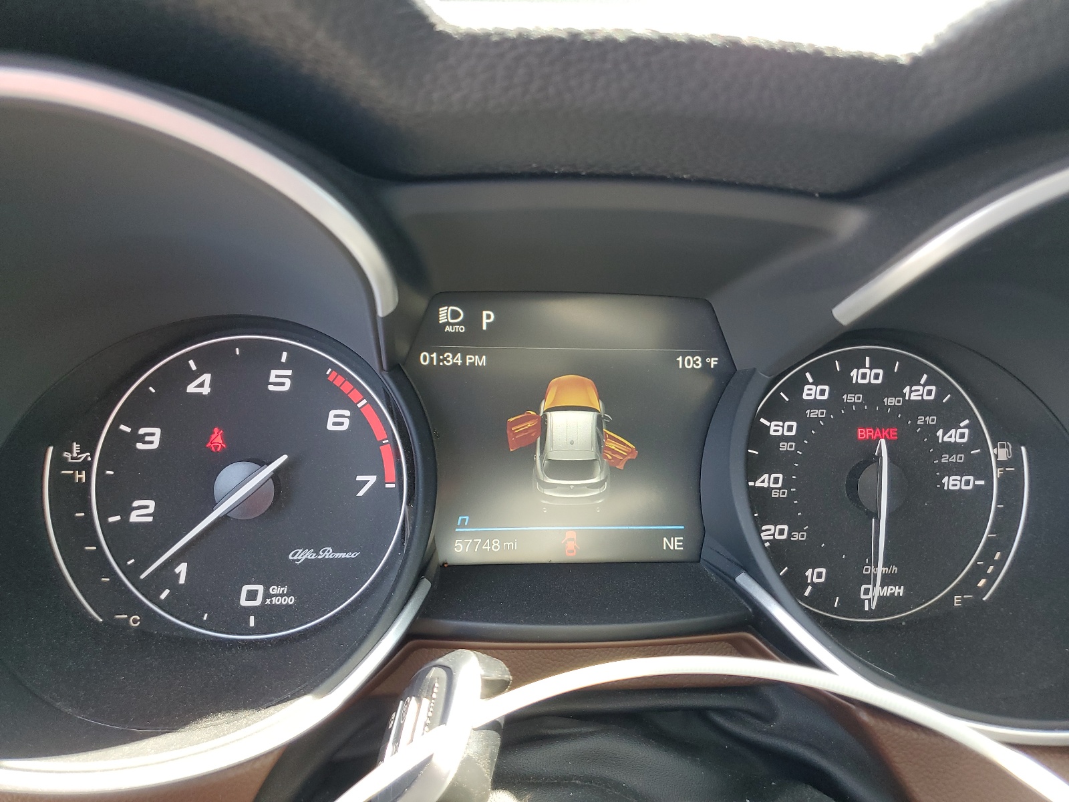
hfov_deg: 67.3
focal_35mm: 26
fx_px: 803
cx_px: 534
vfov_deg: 53.1
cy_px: 401
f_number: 1.5
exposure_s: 1/120
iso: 69
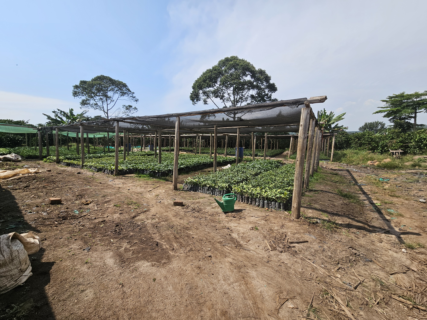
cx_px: 214
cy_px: 160
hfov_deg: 106.2
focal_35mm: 13
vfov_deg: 89.9
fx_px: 160
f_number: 2.2
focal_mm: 2.2
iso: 50
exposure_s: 1/2913
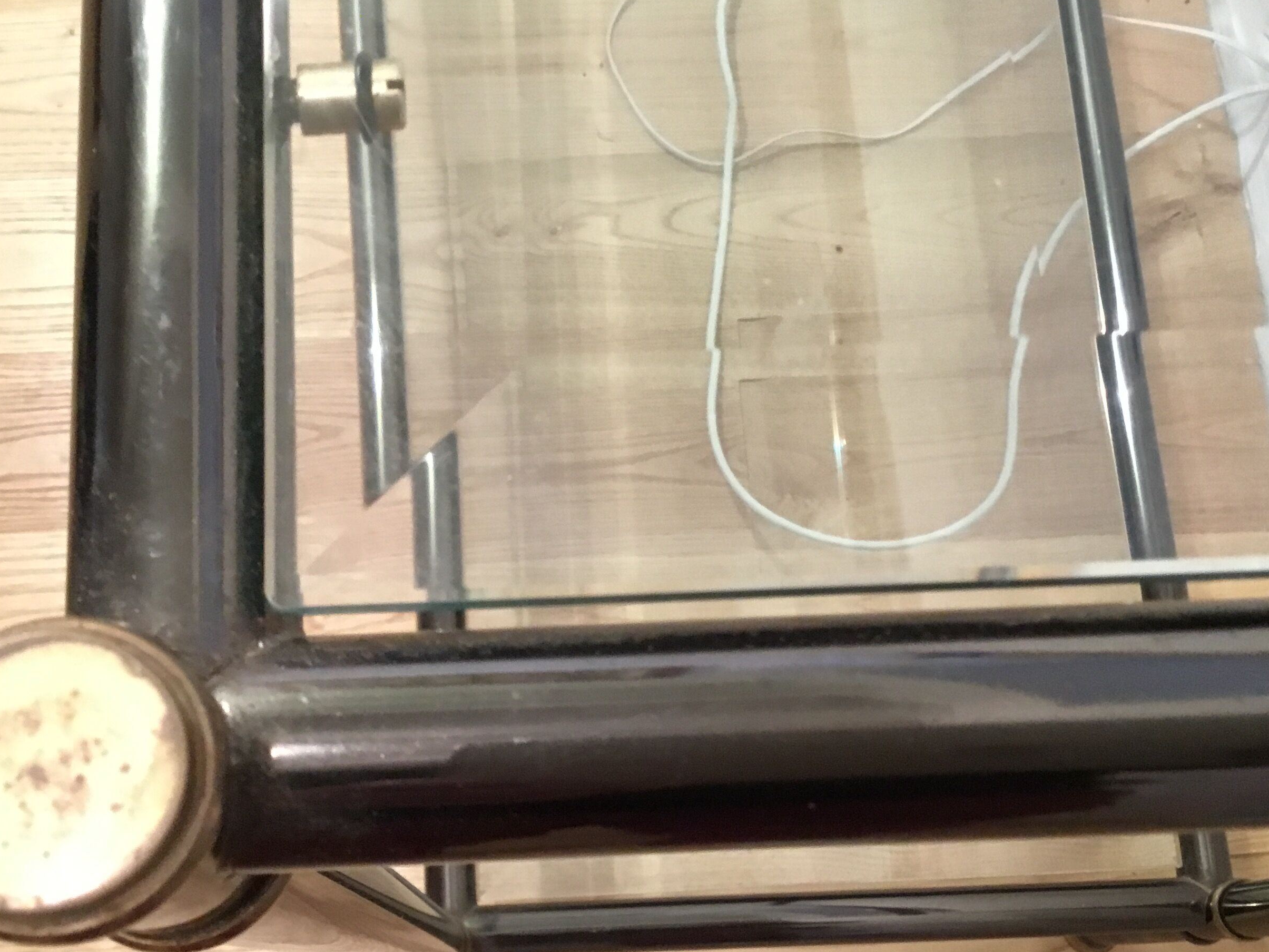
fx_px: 1540
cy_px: 582
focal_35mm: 42
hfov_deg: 44.7
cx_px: 570
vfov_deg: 34.2
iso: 200
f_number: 2.4
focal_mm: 3.3
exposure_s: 1/17
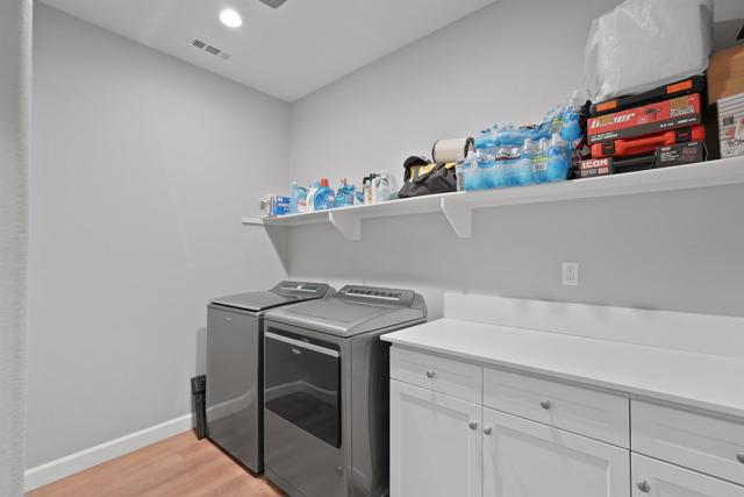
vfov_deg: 73.8
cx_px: 372
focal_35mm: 16
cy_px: 248
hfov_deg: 96.7
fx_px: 331
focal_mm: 16
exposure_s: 1/15
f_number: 4.5
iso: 2000
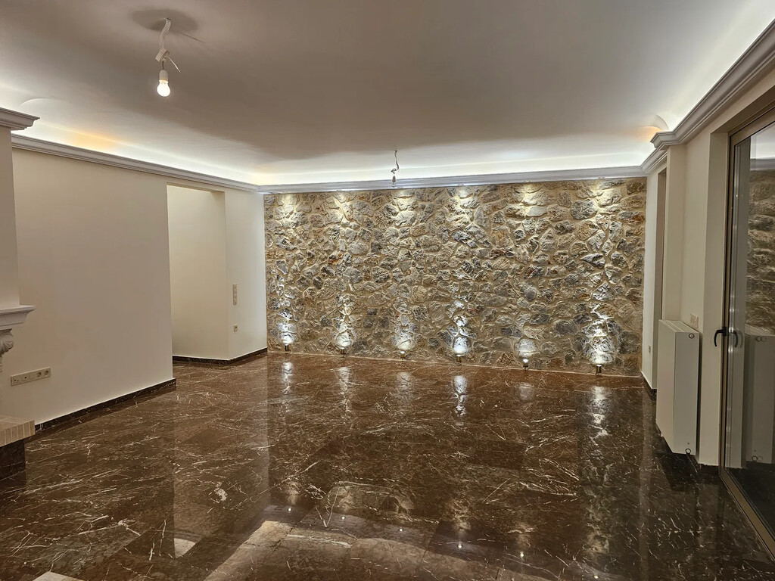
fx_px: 515
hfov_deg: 73.9
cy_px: 290
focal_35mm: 23
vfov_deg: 58.9
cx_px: 388
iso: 100
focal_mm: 6.3
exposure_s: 1/100
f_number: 1.7
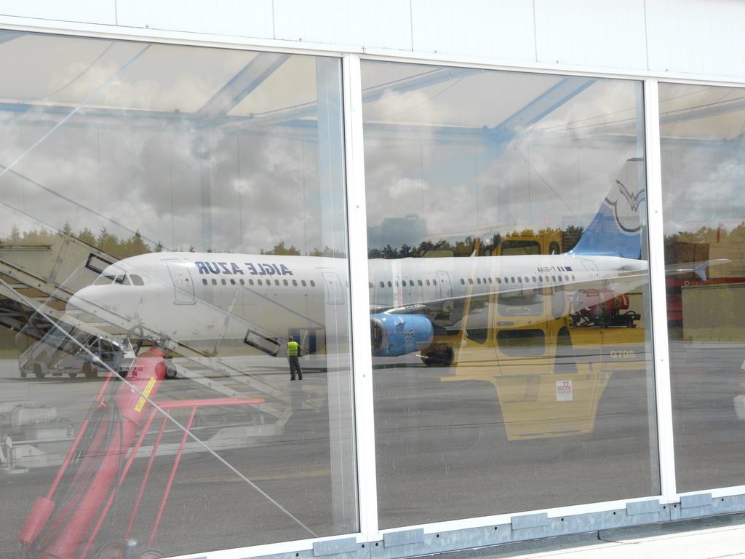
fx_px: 1614
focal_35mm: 75
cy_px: 280
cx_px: 372
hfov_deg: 26.0
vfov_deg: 19.6
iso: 100
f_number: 4
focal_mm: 12.3
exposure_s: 1/200
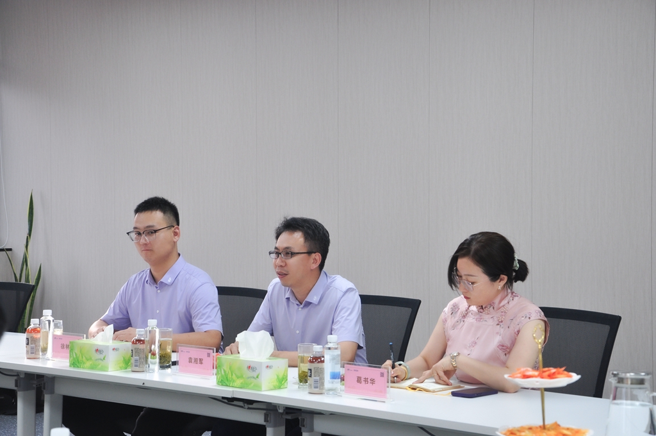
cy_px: 218
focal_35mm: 75
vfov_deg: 18.1
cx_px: 328
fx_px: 1365
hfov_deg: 27.0
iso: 400
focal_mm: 50
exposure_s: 1/30
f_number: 7.1
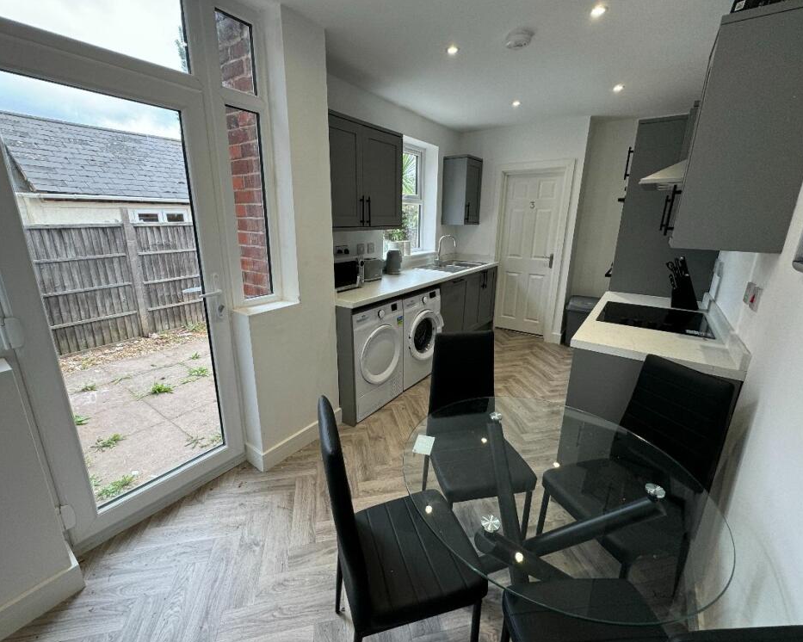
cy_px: 316
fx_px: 356
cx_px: 398
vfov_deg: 84.0
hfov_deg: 96.8
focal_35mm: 15
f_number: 2.2
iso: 100
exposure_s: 1/100
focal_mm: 2.22
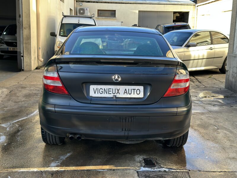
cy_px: 89
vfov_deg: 30.3
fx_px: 329
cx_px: 118
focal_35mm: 48
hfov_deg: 39.7
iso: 64
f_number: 1.78
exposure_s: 1/256
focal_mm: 6.86
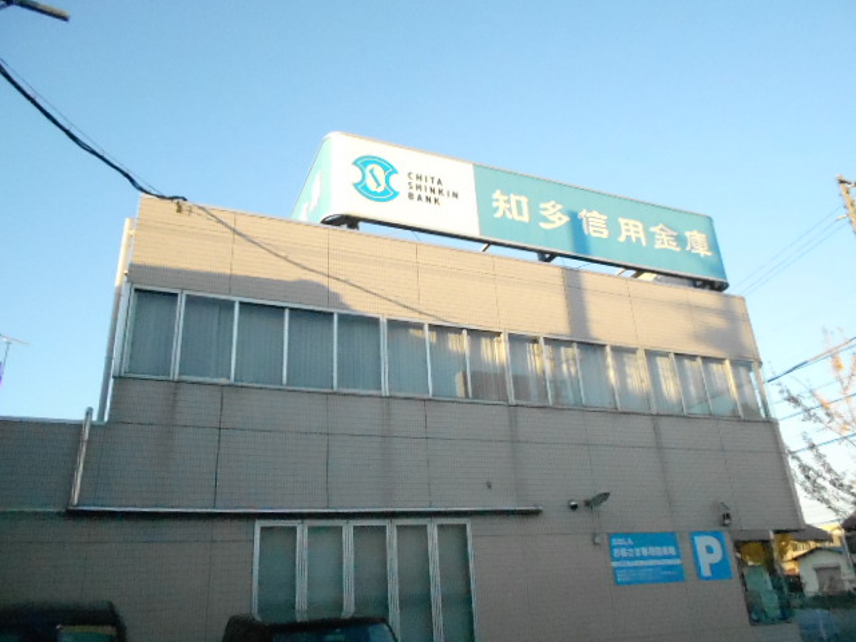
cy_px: 321
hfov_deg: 67.3
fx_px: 643
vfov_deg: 53.1
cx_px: 428
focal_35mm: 26
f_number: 8
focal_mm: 4.6
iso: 3200
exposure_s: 1/1000
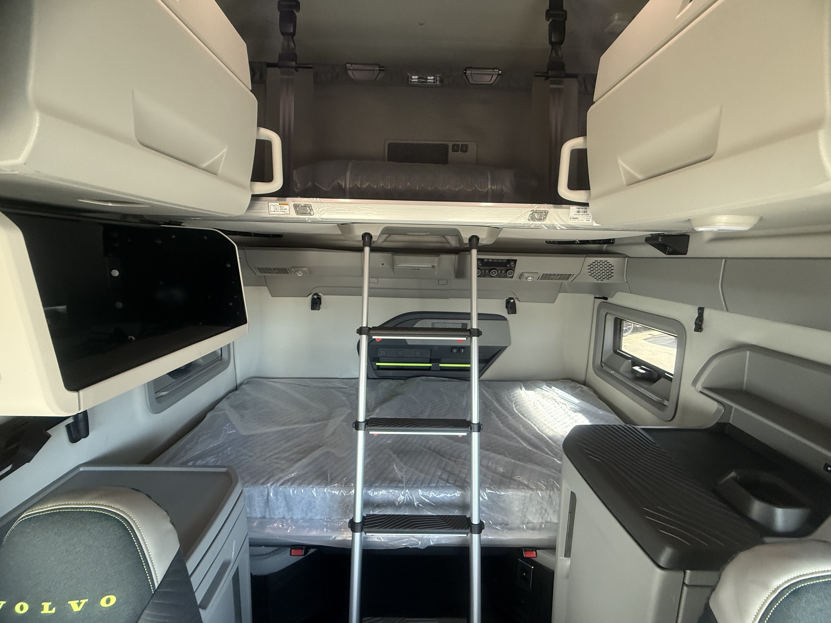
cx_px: 416
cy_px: 312
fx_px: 336
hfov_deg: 102.1
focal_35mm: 14
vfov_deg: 85.7
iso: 250
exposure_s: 1/99
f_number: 2.2
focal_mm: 2.22
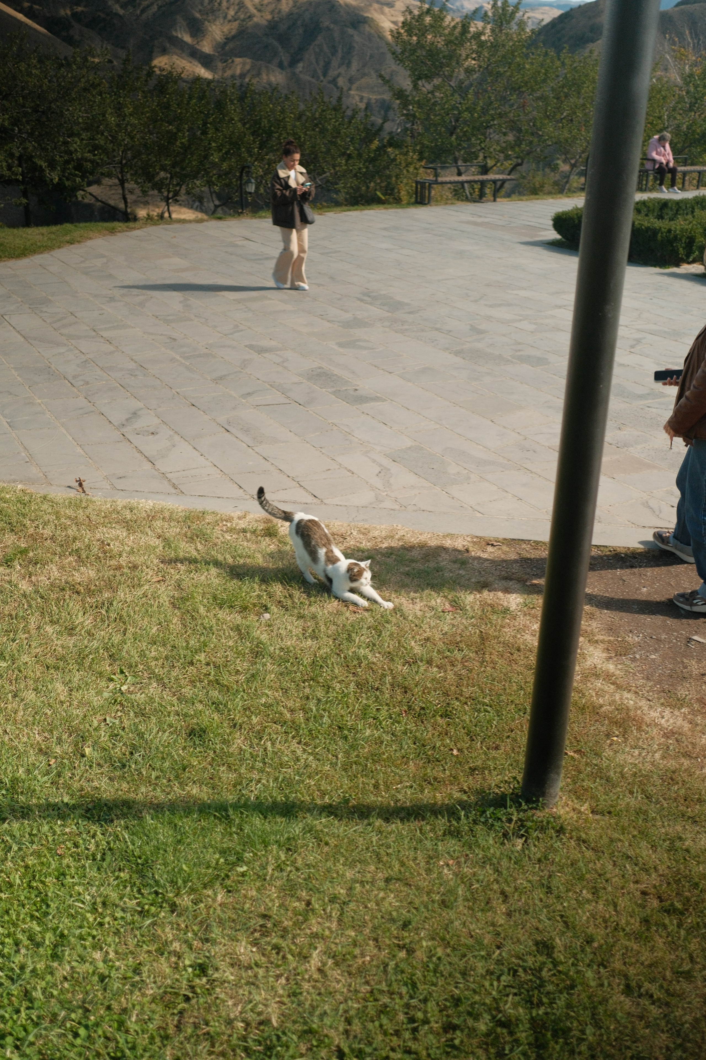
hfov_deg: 37.9
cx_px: 353
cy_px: 530
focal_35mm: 35
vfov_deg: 54.4
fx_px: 1030
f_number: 2
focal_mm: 23
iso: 640
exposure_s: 1/120
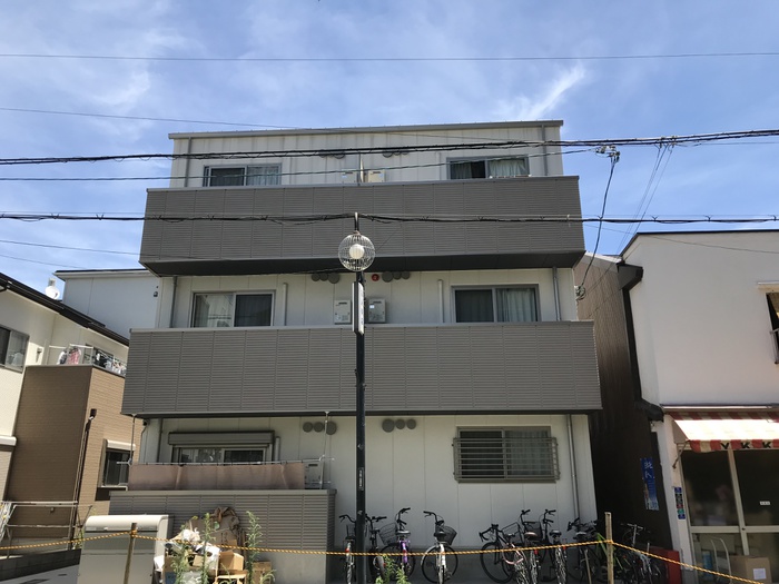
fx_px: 630
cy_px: 292
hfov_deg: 63.4
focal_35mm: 28
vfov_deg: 49.7
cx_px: 390
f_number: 1.8
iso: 20
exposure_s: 1/1429
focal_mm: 3.99
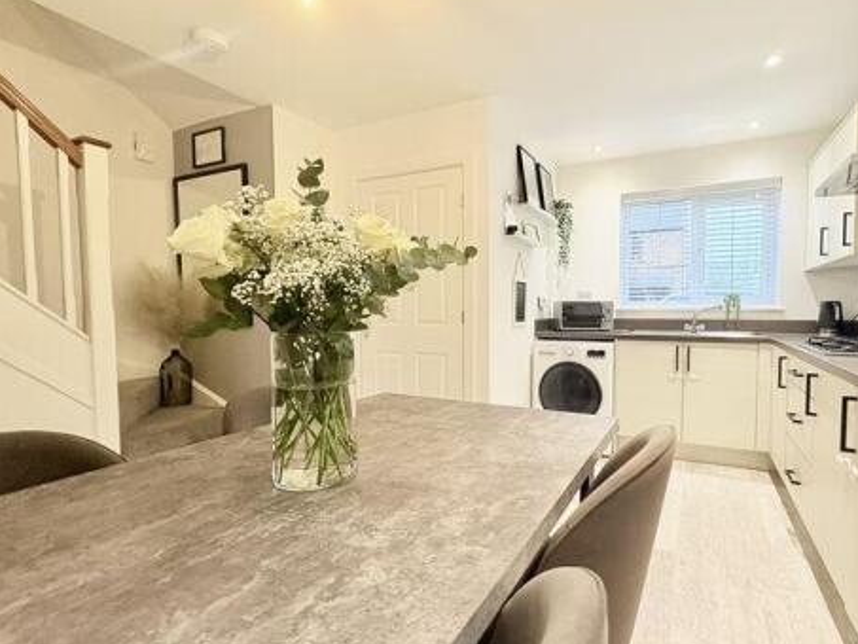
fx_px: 446
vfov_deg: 71.6
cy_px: 331
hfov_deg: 87.2
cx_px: 490
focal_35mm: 18
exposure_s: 1/50
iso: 200
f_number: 2.2
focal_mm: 2.22
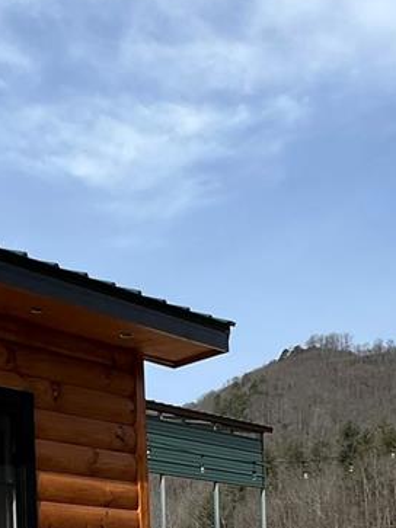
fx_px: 839
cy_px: 585
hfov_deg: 24.9
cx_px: -29
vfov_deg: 31.0
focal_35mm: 55
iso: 32
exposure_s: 1/1531
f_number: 1.8
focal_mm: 1.57
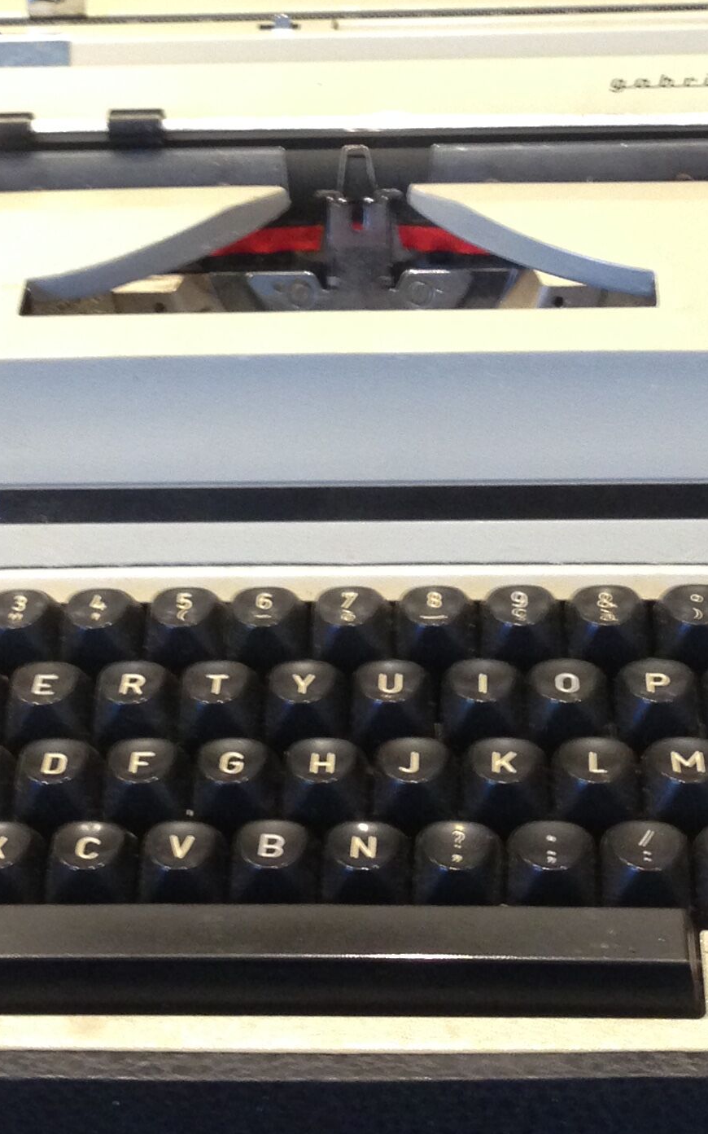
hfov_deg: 15.9
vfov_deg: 24.6
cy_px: 165
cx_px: 353
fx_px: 2532
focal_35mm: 82
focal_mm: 4.12
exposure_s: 1/20
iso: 160
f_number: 2.4
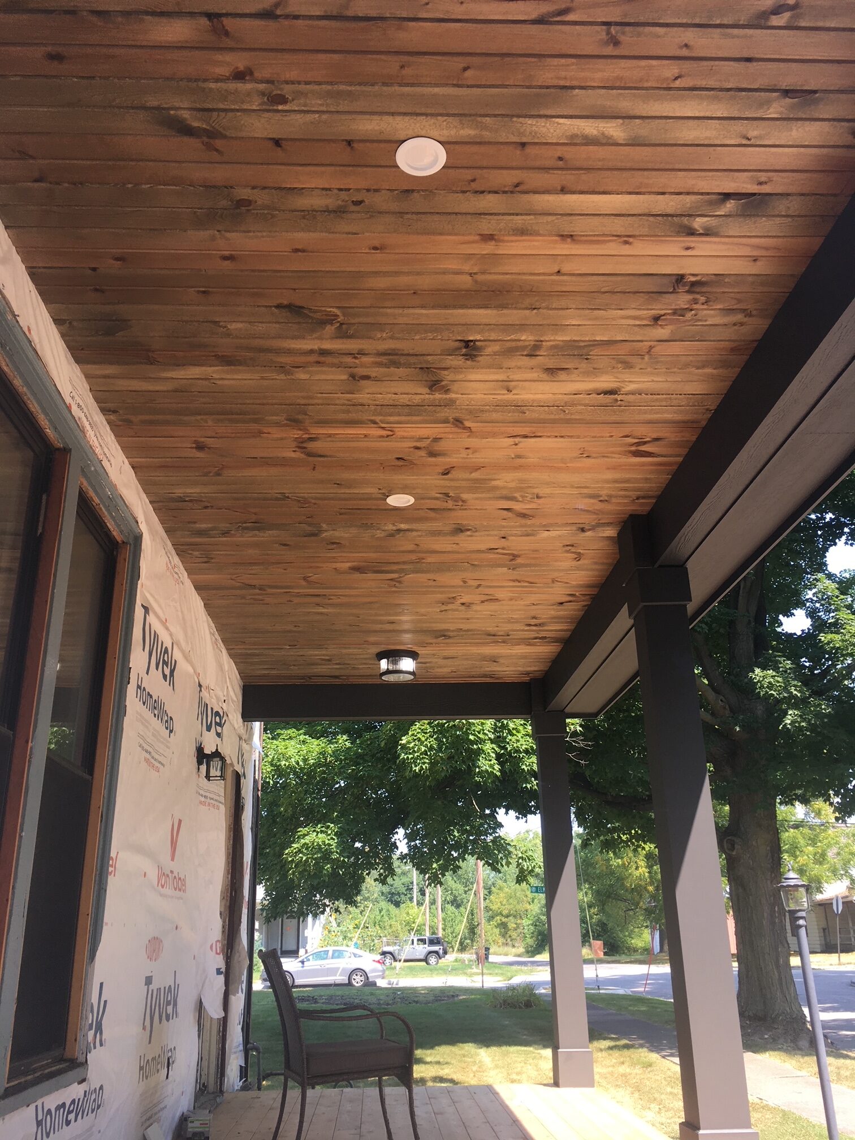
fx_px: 955
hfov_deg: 48.2
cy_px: 570
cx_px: 428
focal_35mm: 29
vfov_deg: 61.7
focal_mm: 4.15
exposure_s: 1/225
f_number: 2.2
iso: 25
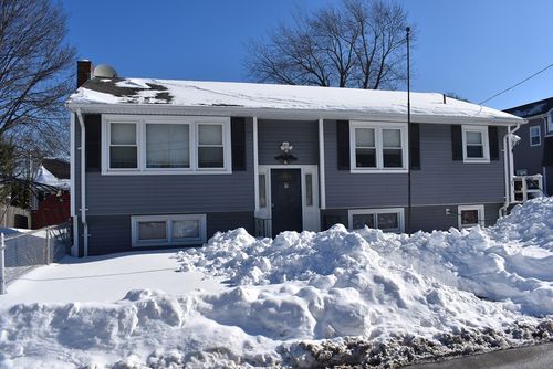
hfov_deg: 67.4
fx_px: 415
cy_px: 184
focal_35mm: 27
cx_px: 276
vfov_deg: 48.0
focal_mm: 18
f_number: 10
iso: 100
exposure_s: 1/400
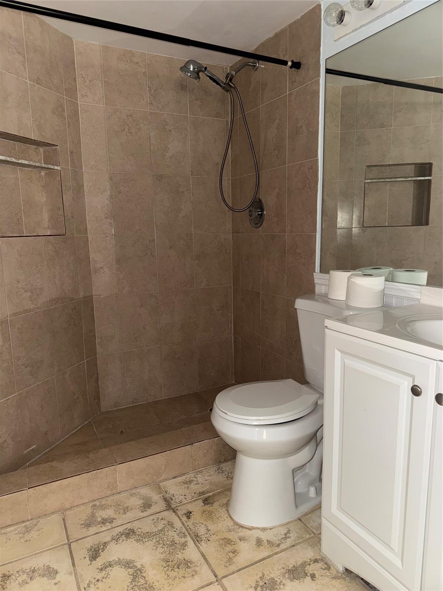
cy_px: 296
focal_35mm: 24
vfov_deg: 71.6
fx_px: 410
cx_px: 222
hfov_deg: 56.8
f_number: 1.78
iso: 80
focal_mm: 6.76
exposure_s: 1/16
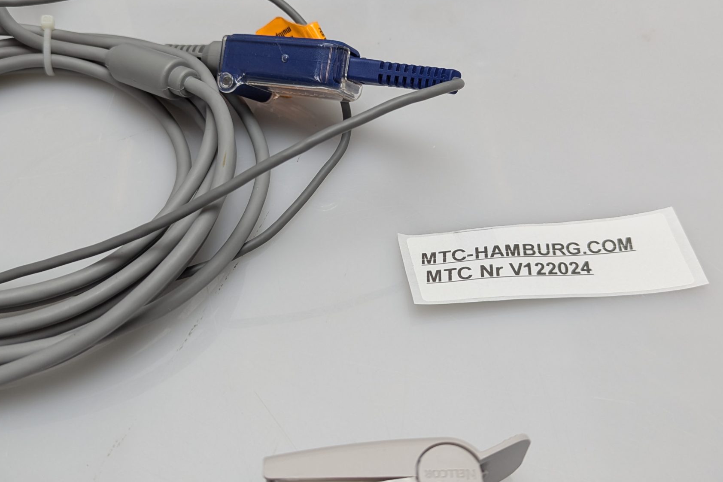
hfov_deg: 50.7
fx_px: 763
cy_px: 167
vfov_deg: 34.8
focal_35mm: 38
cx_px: 368
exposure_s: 1/100
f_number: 1.85
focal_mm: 6.81
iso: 61
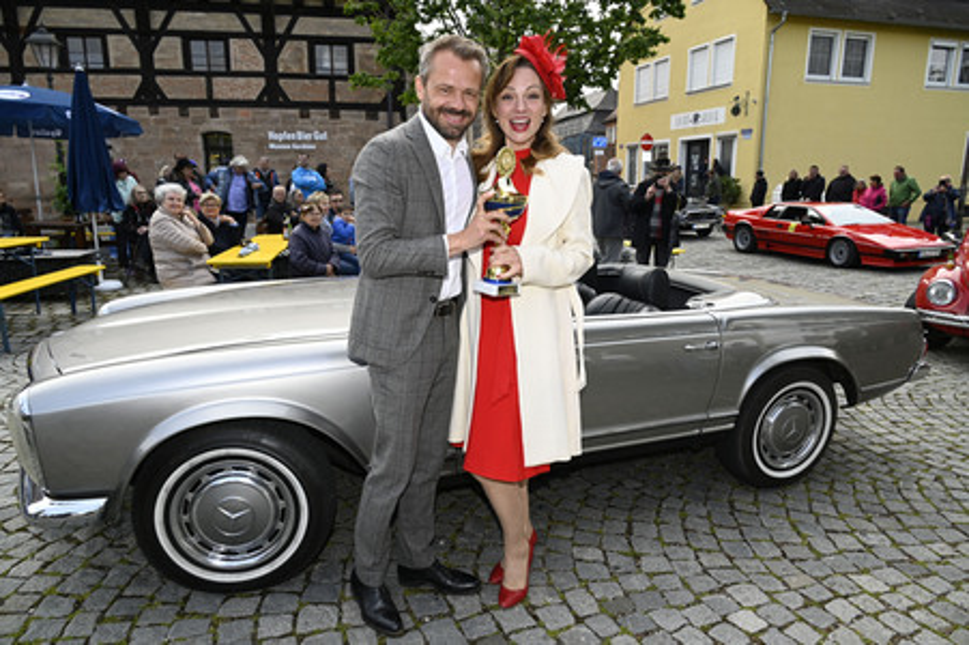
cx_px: 484
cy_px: 322
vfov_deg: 53.1
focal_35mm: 24
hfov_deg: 73.8
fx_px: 646
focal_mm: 24
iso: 160
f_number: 6.3
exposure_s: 1/160
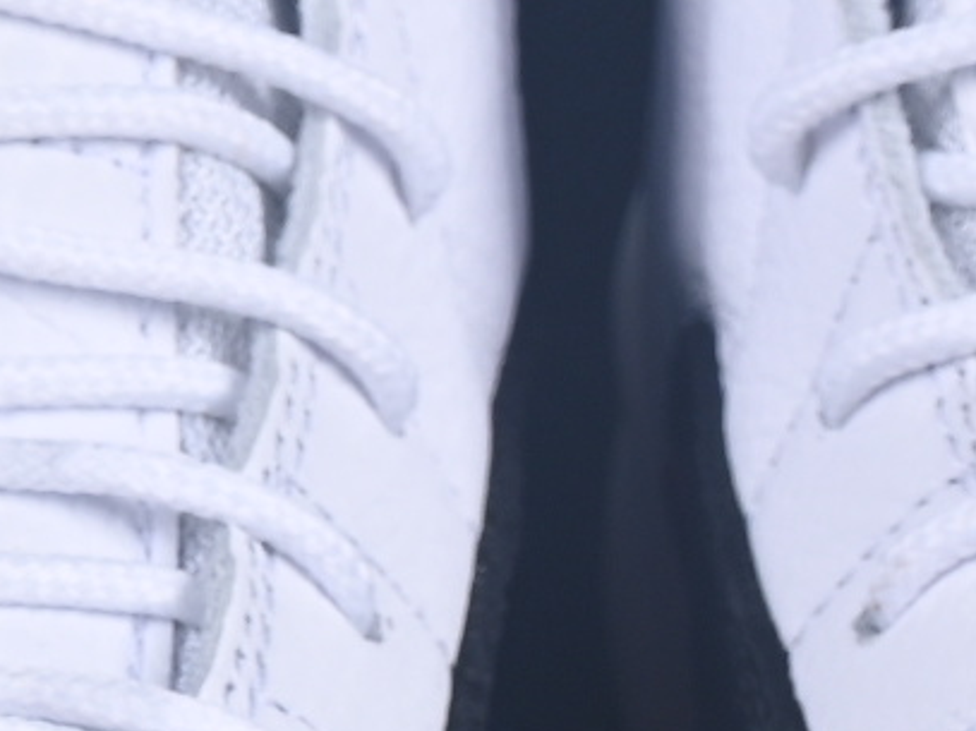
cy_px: 1263
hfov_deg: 4.0
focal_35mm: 493
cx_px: 525
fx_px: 13896
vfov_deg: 3.0
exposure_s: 1/100
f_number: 8
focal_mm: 50
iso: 160
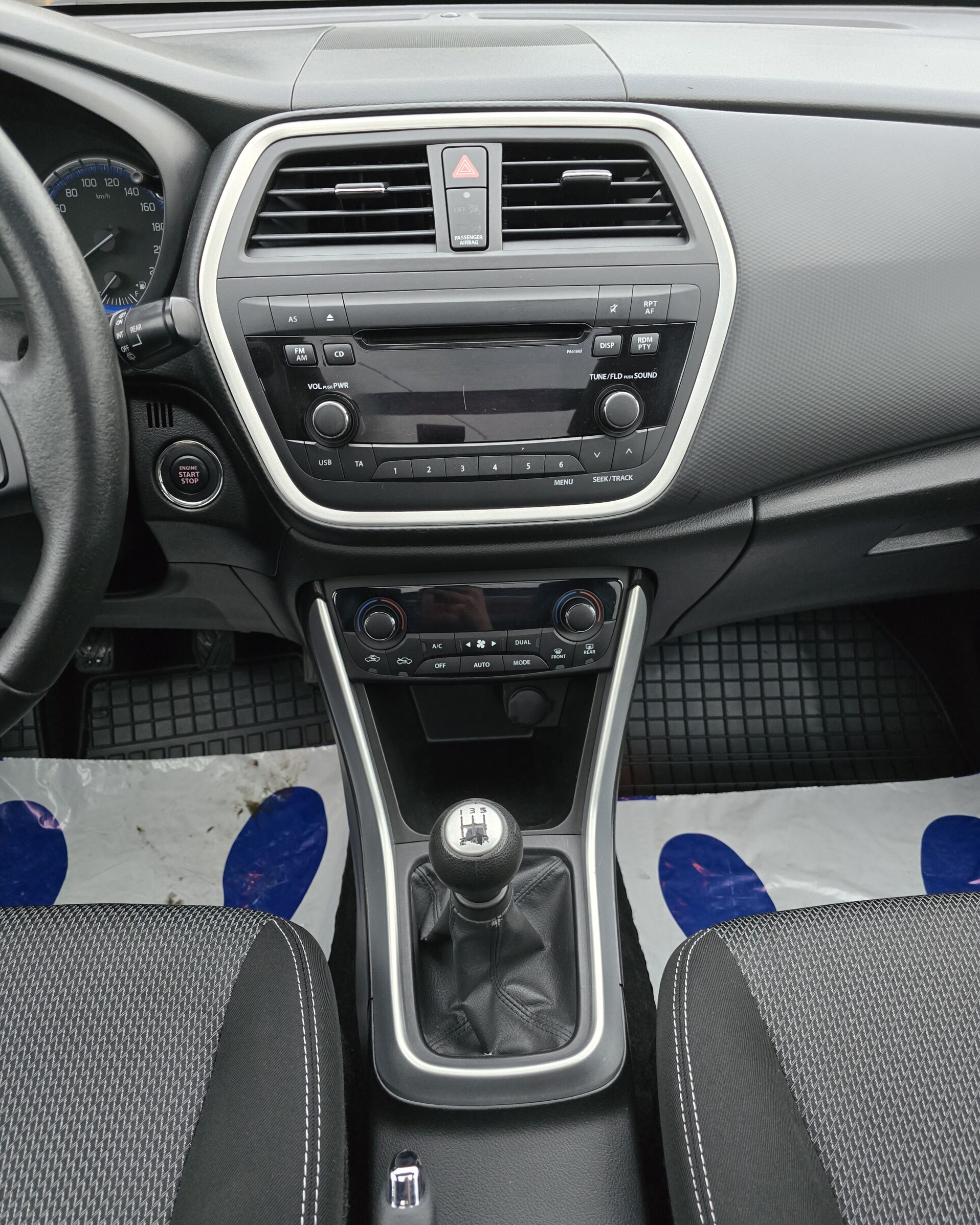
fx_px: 870
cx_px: 490
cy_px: 615
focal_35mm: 24
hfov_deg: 58.8
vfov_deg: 70.3
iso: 1000
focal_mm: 6.3
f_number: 1.7
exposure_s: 1/120
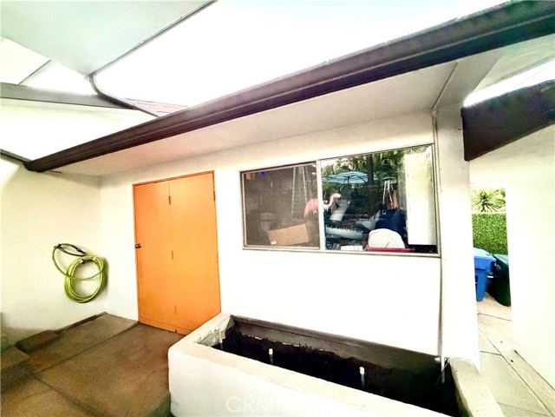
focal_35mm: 14
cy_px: 208
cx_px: 278
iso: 1000
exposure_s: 1/60
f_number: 2.2
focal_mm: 2.22
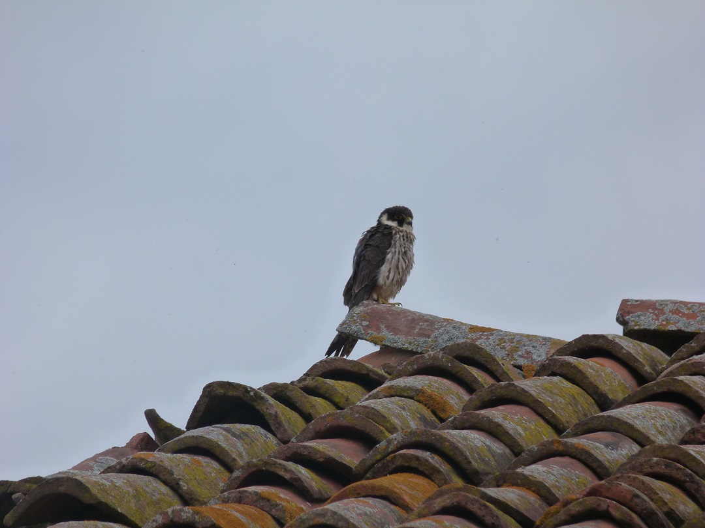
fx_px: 12220
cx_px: 352
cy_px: 264
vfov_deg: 2.5
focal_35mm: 600
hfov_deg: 3.3
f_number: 5.2
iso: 125
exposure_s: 1/200
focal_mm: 108
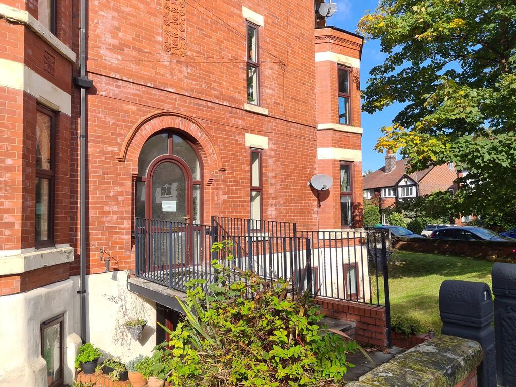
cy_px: 194
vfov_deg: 53.1
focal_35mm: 26
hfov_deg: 67.3
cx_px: 258
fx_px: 388
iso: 50
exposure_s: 1/2070
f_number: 1.8
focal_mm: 5.4
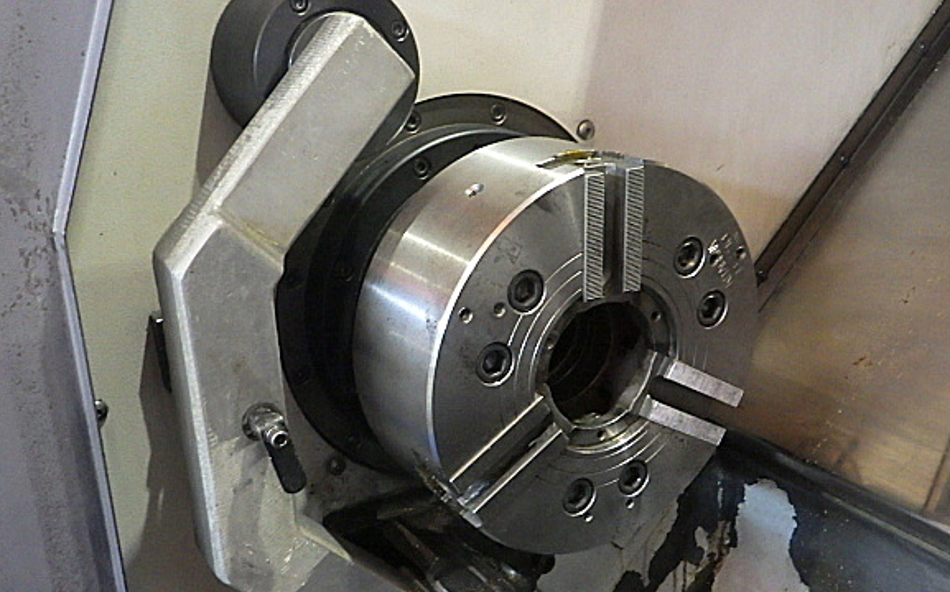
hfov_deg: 49.3
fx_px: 1035
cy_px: 386
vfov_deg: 31.7
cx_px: 491
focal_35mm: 40
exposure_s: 1/25
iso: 1600
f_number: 3.8
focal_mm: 6.1
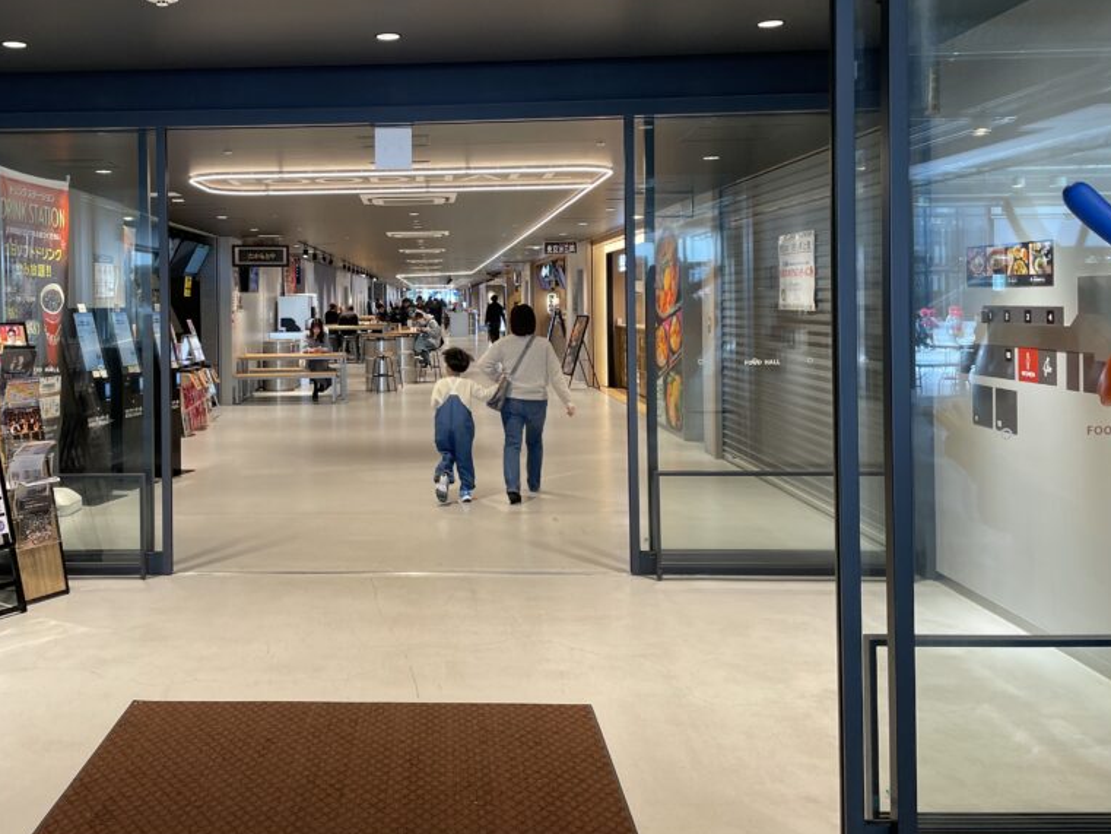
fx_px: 1124
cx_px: 384
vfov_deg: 40.4
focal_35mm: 35
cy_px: 313
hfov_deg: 51.8
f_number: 1.6
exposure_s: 1/60
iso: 64
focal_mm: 4.2
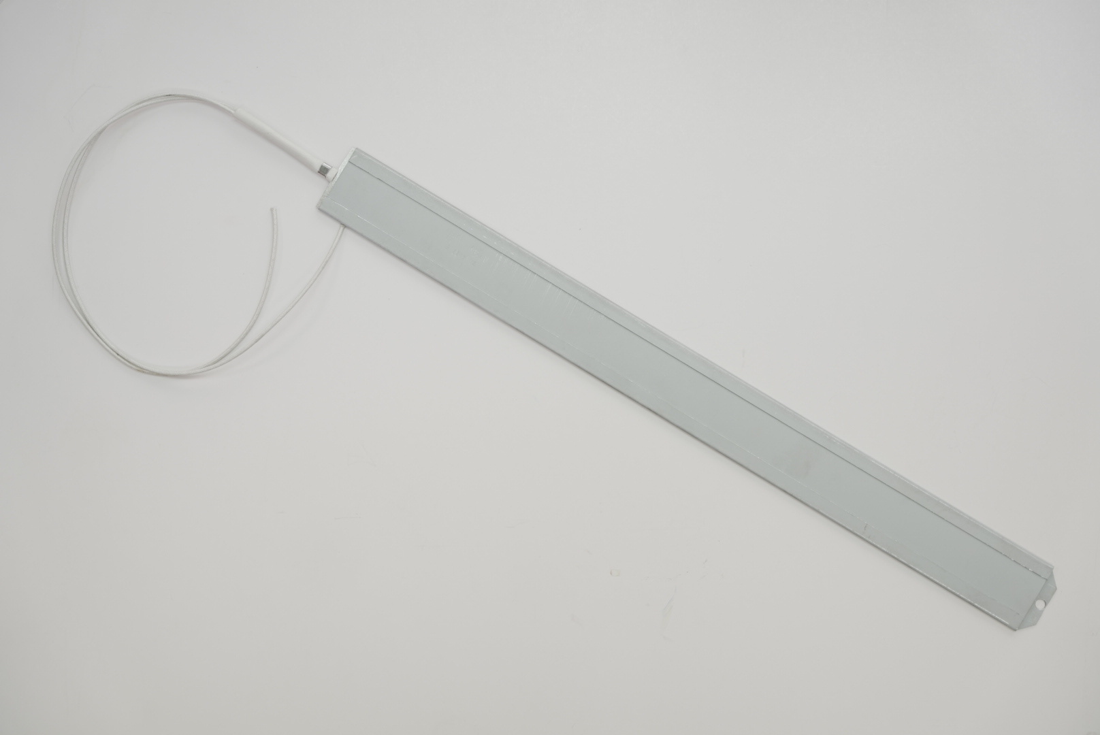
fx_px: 1575
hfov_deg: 38.5
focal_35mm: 52
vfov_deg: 26.3
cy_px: 368
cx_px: 550
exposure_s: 1/200
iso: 800
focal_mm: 51.5
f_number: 2.8
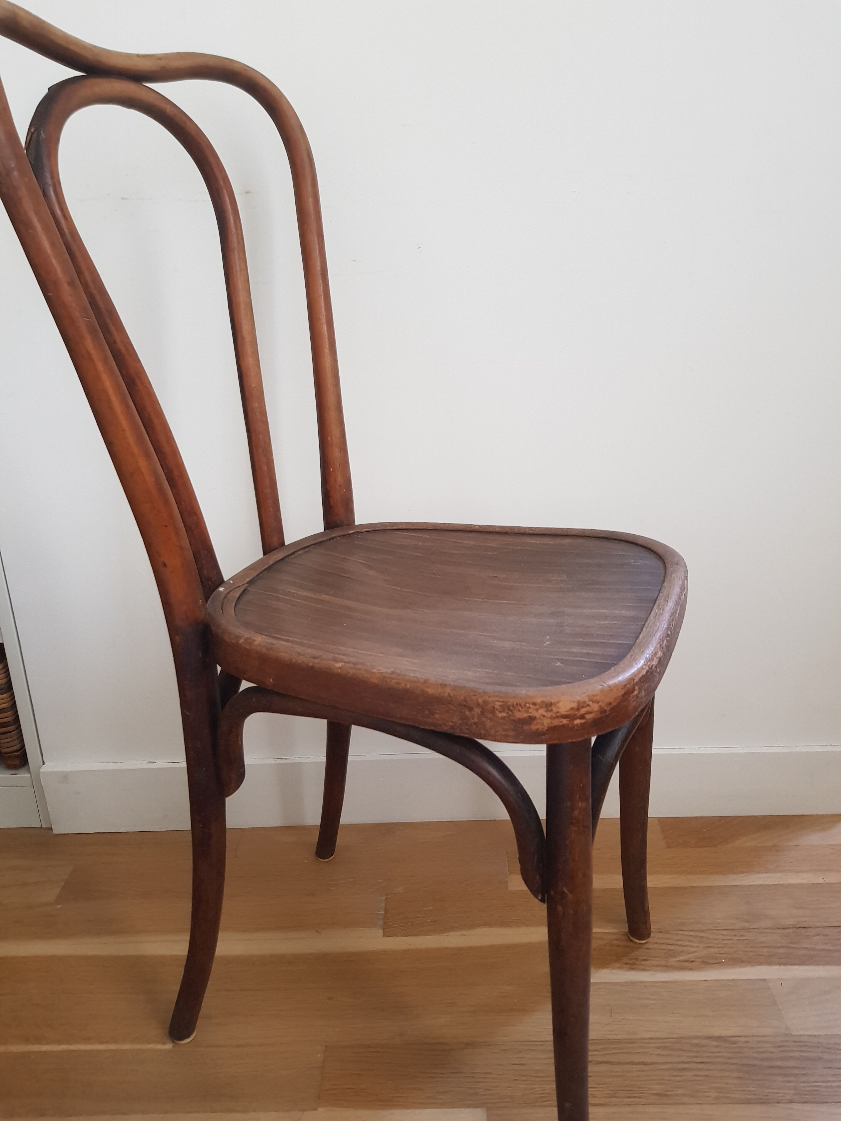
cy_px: 560
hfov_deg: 53.1
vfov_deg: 67.3
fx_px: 842
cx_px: 420
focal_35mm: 26
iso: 200
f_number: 1.7
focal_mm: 4.2
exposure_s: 1/16
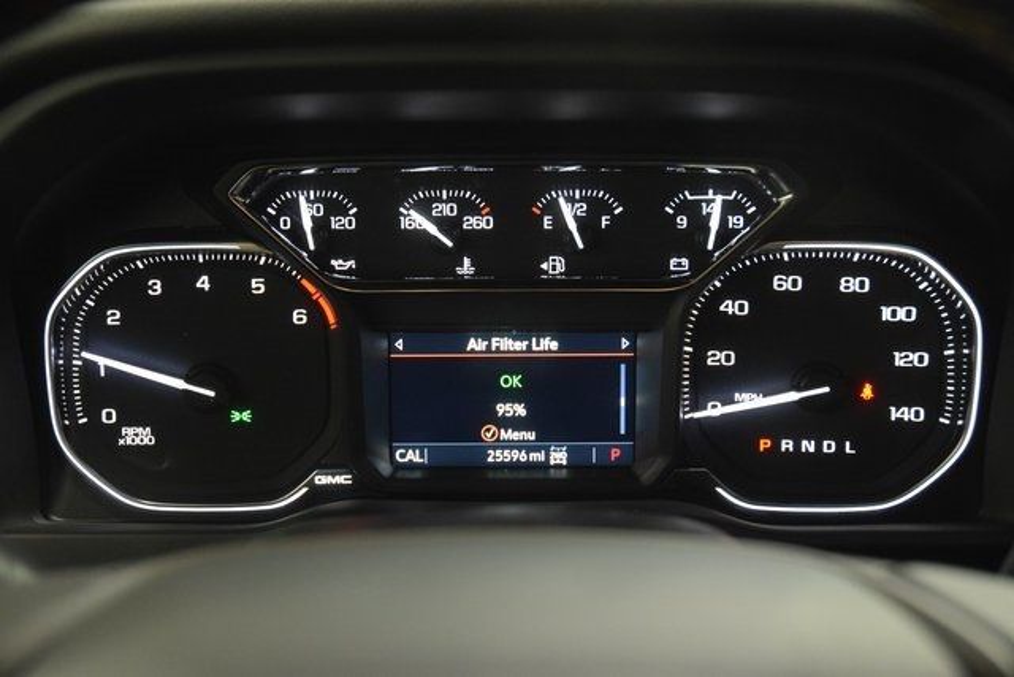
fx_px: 1479
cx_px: 507
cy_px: 338
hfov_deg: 37.8
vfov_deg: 25.8
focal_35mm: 52
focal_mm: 35
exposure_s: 1/25
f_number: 4.2
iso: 3200
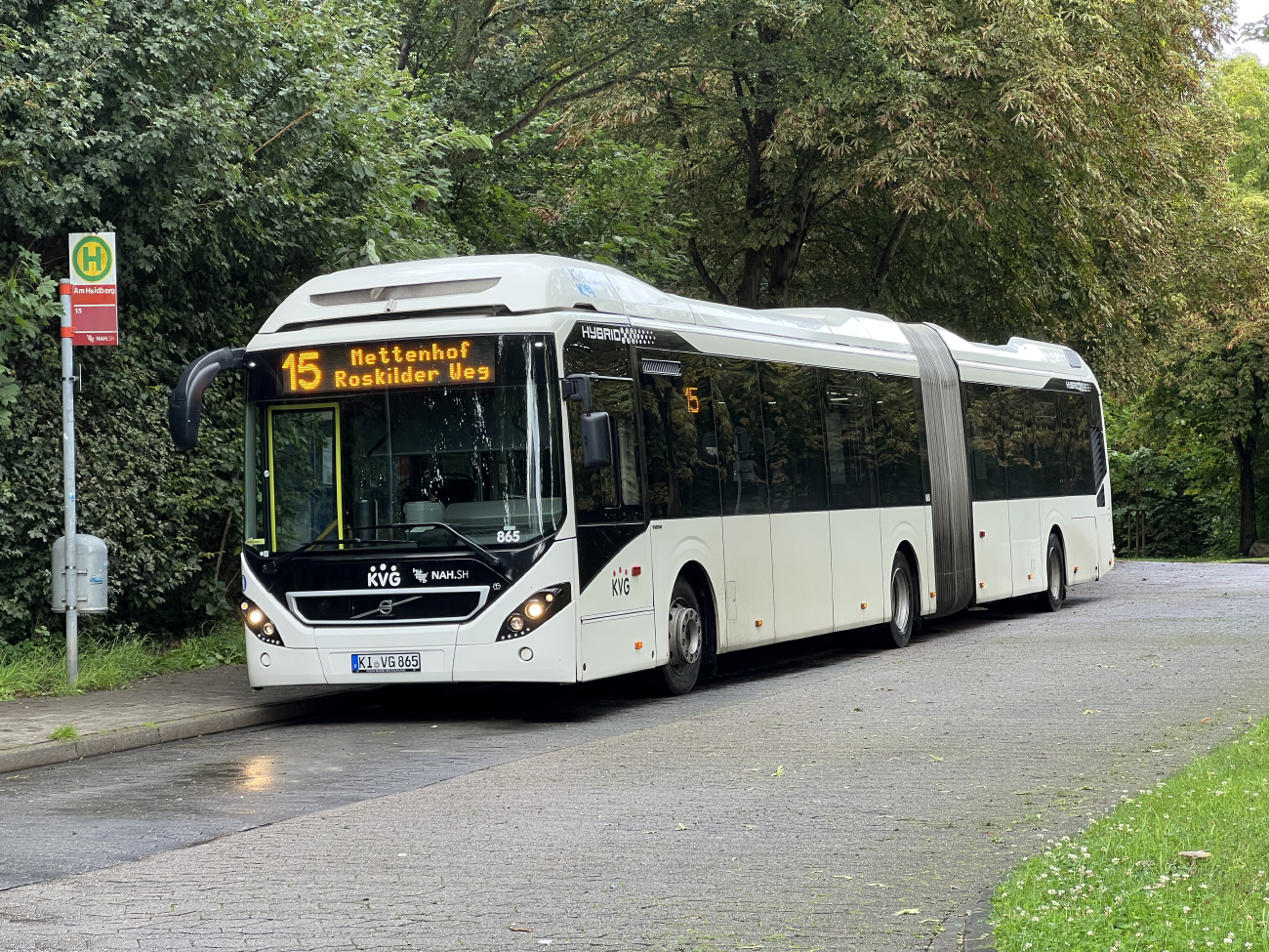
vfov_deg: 19.1
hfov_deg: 25.3
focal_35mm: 77
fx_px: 2823
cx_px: 634
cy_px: 476
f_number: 2.8
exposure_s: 1/99
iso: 64
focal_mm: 9
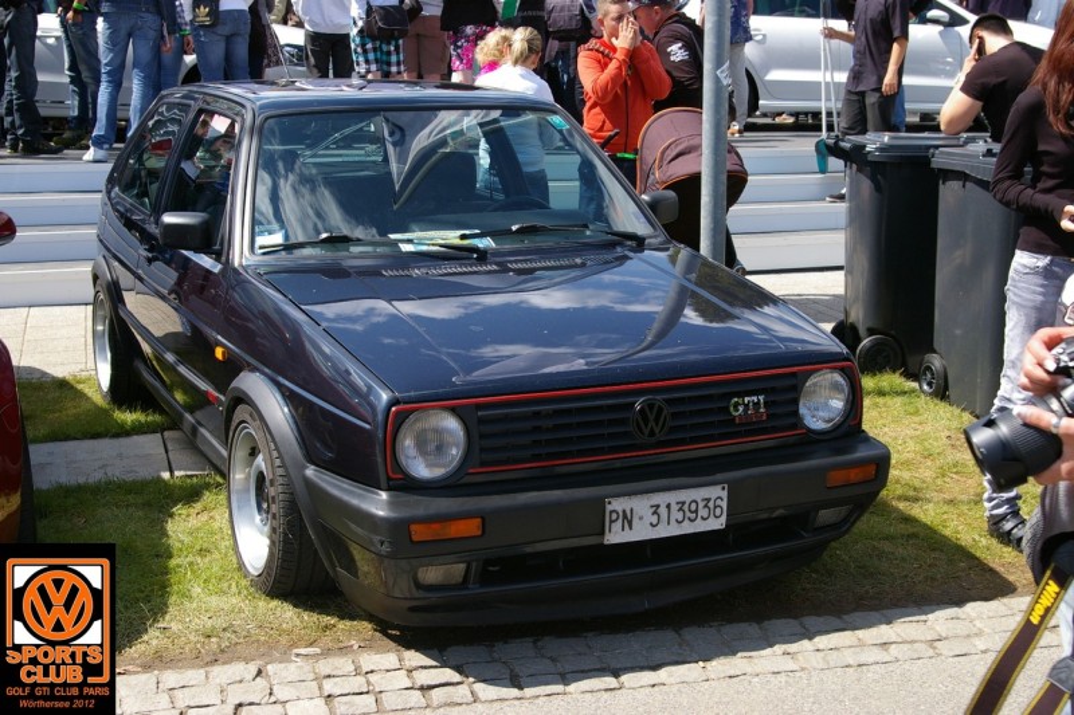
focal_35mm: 50
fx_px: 1476
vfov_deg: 27.2
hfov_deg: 40.0
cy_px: 358
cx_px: 537
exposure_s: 1/250
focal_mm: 33
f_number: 8
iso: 200
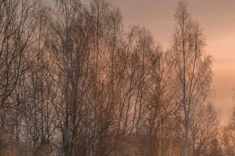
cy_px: 167
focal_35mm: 222
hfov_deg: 9.3
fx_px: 1449
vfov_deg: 6.2
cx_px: 156
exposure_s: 1/45
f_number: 11
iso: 400
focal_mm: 68.7
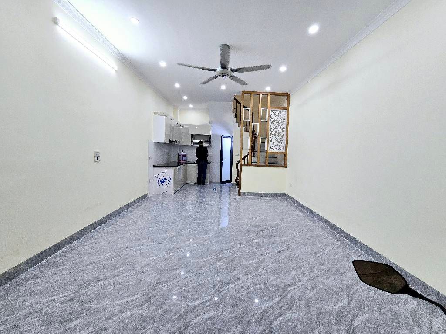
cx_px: 223
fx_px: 167
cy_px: 167
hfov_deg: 106.2
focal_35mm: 13
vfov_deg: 89.9
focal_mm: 2.2
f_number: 2.2
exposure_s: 1/370
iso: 320
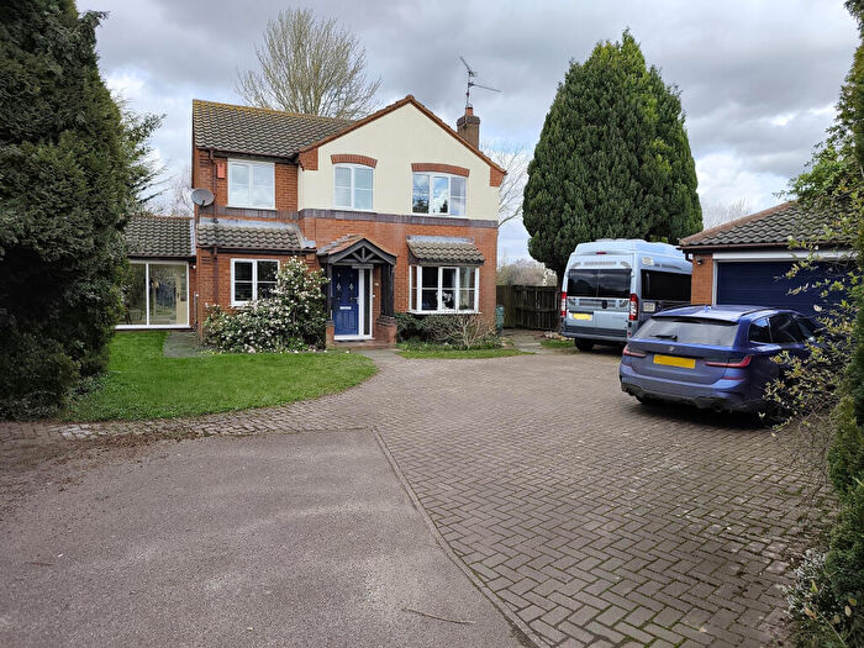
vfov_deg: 58.9
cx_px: 432
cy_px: 324
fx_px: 574
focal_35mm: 23
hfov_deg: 73.9
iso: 50
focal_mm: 6.19
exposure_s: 1/520
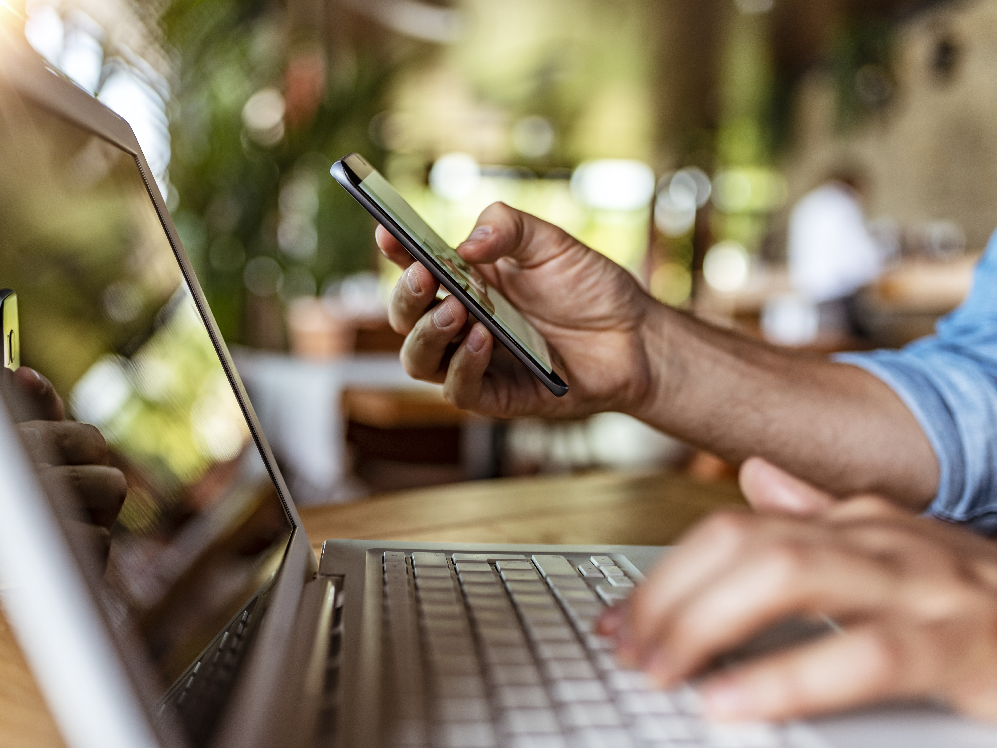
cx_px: 482
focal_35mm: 38
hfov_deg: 49.0
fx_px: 1094
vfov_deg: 37.7
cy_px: 375
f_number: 1.8
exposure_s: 1/250
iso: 100
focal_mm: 35
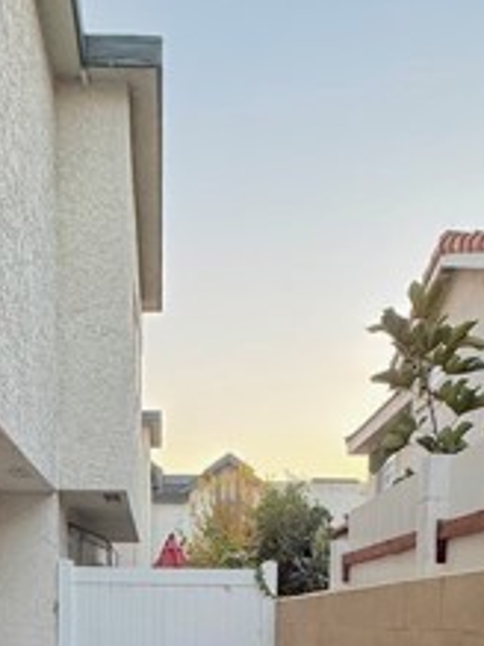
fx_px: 765
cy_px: 693
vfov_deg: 38.7
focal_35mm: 41
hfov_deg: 34.9
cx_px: 174
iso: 200
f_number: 2.2
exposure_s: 1/121
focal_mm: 2.22
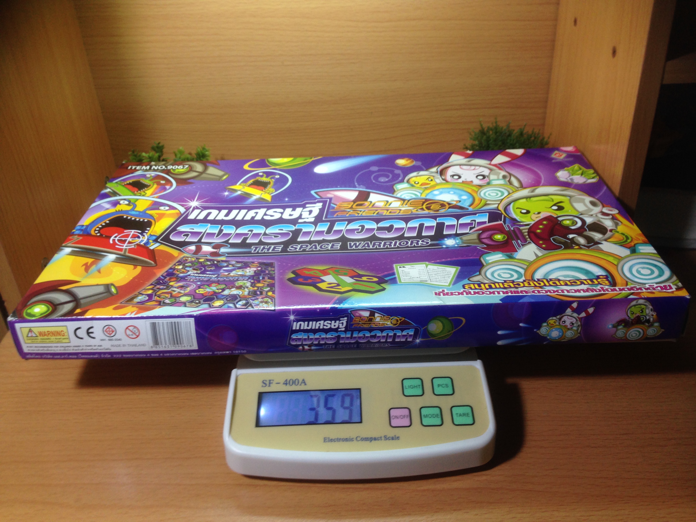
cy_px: 261
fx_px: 664
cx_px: 348
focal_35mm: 33
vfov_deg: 42.9
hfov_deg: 55.4
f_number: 2.4
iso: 50
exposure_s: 1/40
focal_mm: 4.12
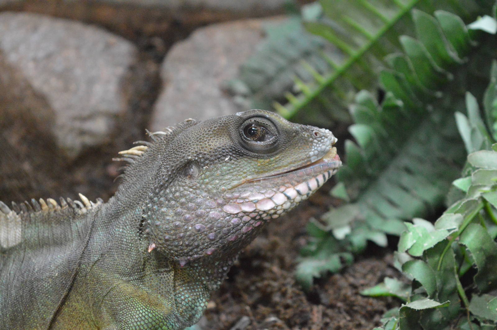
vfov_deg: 16.5
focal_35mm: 82
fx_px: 1138
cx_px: 248
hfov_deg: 24.6
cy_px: 165
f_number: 5.6
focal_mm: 55
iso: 6400
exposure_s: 1/125
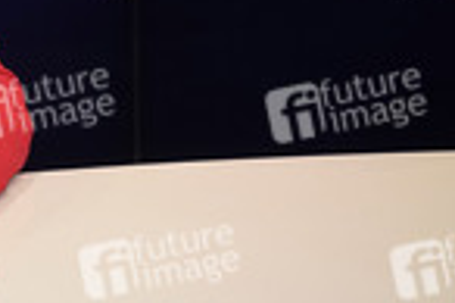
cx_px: -235
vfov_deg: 11.3
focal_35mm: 117
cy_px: -128
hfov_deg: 16.0
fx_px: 1477
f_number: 5
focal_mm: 38
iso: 2000
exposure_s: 1/125
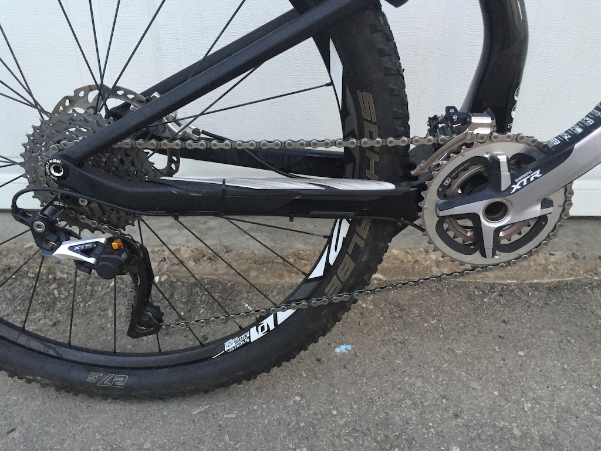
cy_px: 226
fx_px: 503
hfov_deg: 61.7
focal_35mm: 29
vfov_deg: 48.2
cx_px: 300
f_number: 2.2
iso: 50
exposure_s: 1/30
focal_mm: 4.15
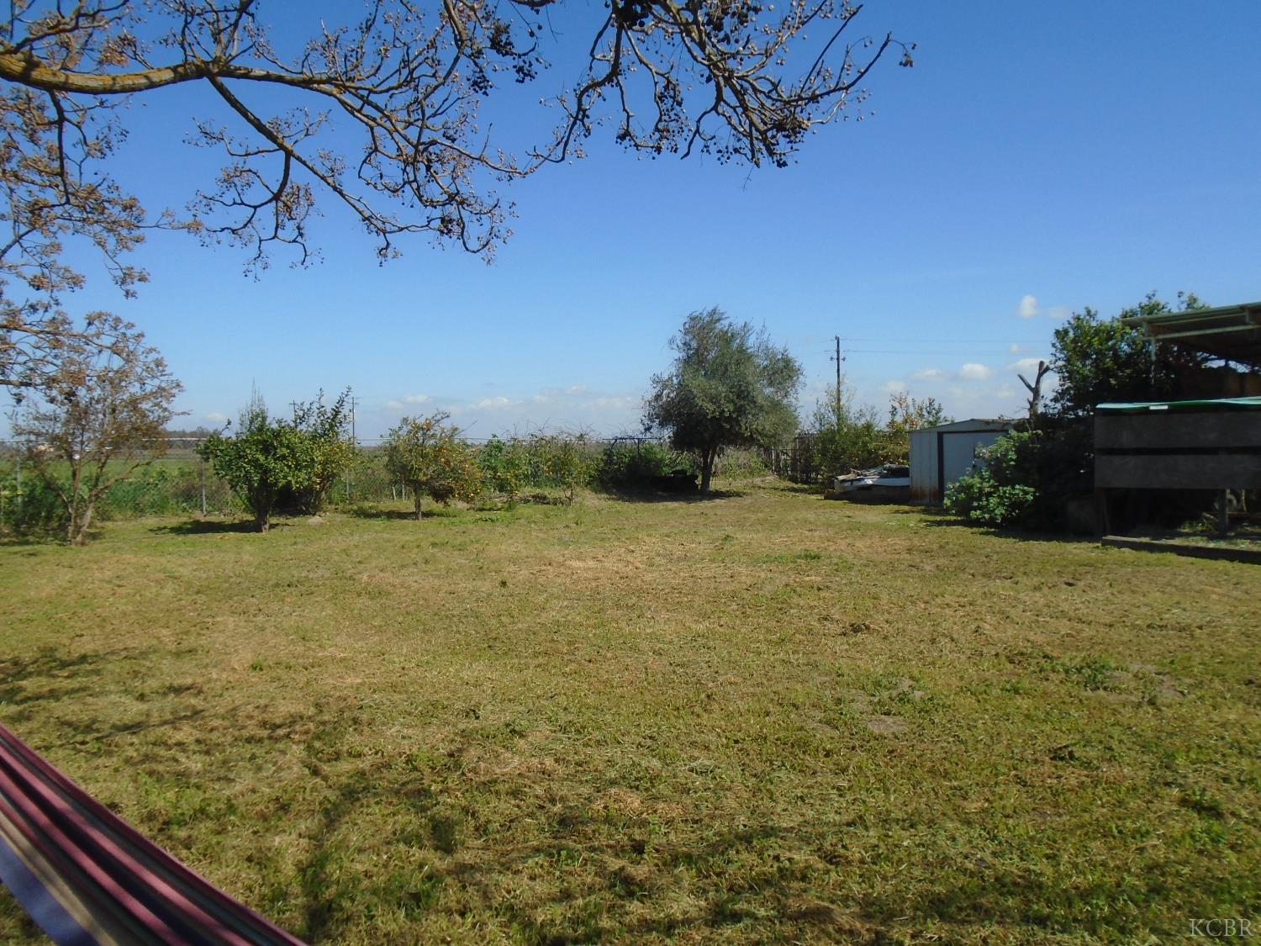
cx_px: 630
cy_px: 473
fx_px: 947
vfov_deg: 53.1
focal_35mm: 26
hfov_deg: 67.3
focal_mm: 4.6
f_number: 8
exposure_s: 1/250
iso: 100
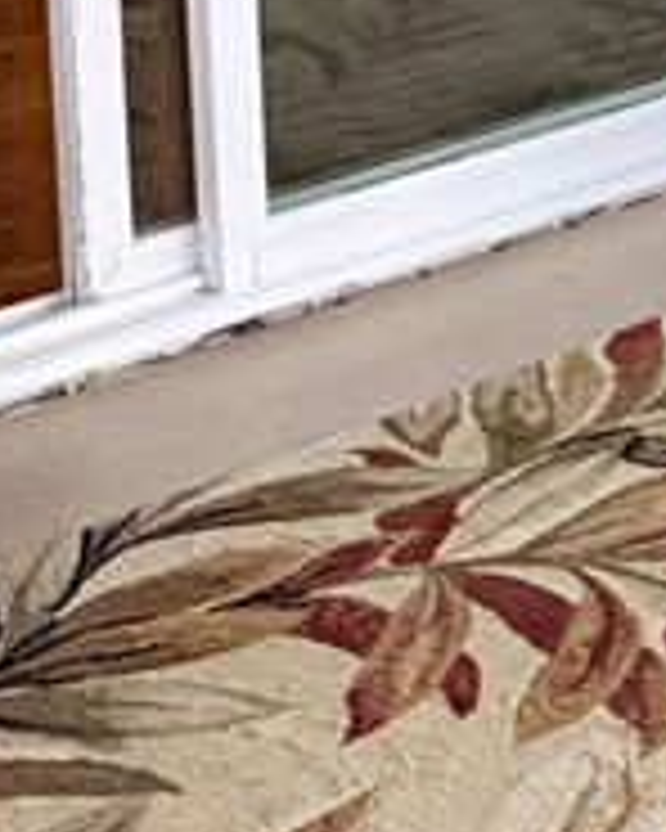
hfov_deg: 12.2
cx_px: 1094
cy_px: -468
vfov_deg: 15.0
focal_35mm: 118
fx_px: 2907
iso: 125
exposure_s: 1/121
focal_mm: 2.22
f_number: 2.2
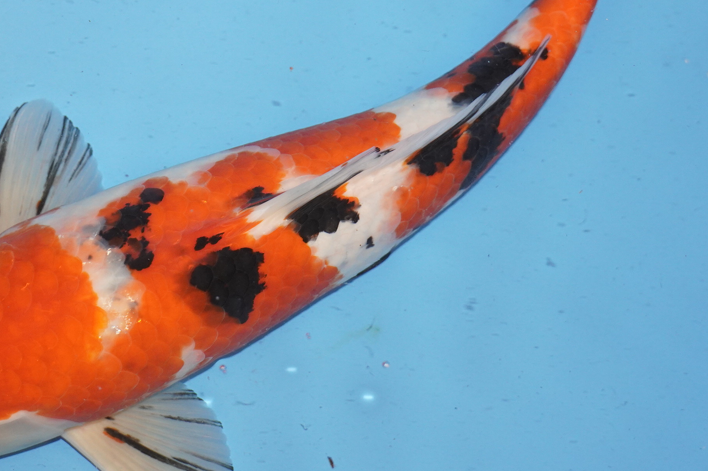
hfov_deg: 21.0
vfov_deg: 14.1
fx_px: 1903
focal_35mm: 97
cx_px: 274
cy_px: 167
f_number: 4.5
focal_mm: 39
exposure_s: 1/160
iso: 1250
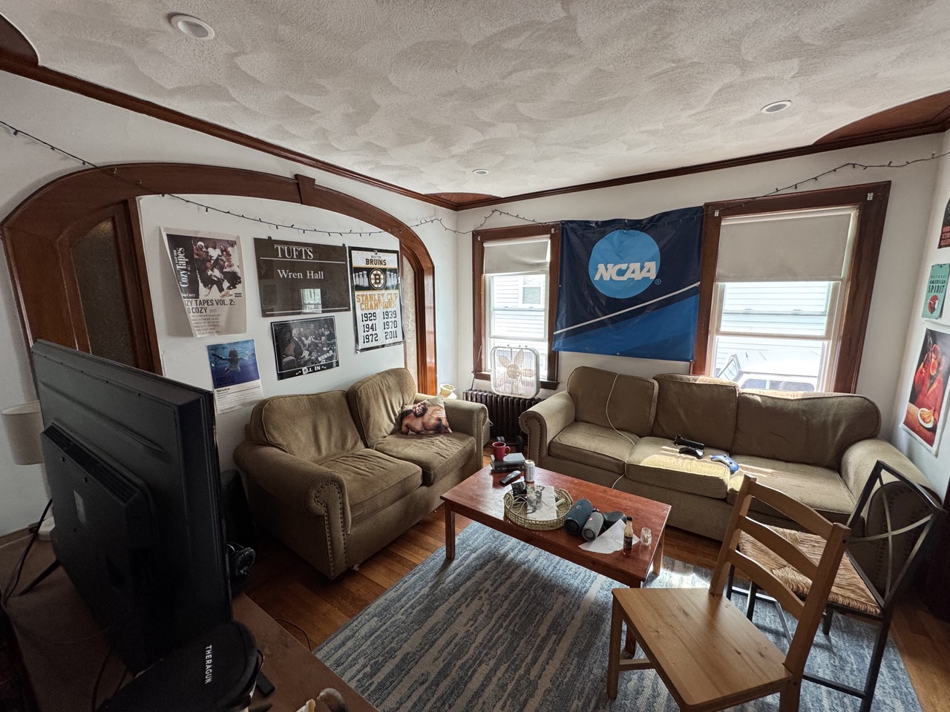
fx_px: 384
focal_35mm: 14
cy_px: 356
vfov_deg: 85.7
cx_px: 475
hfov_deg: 102.1
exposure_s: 1/120
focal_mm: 2.22
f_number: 2.2
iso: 250
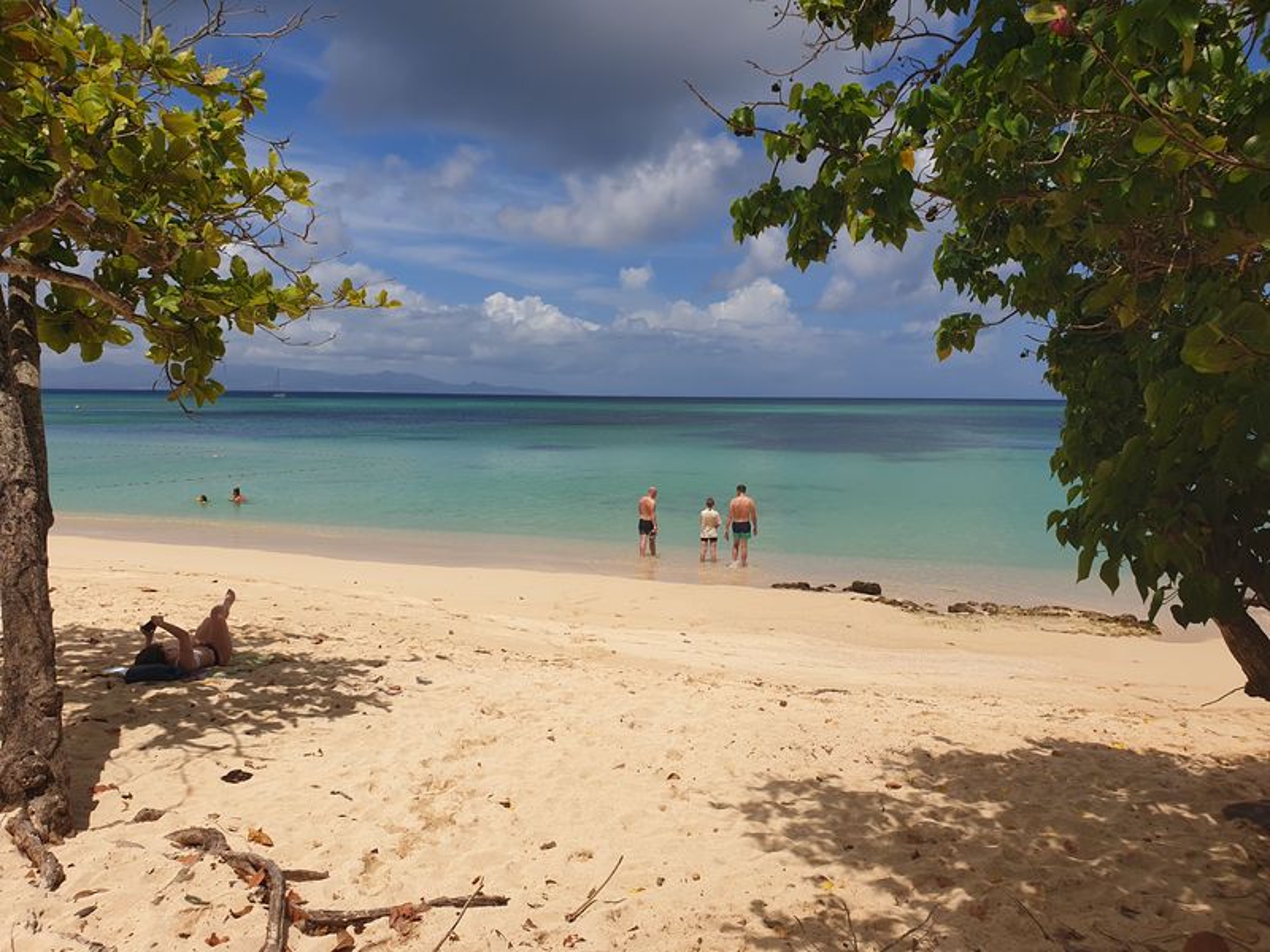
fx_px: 954
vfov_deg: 53.1
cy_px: 476
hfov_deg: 67.3
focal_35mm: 26
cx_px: 635
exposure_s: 1/3521
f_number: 2.4
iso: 50
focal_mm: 4.3
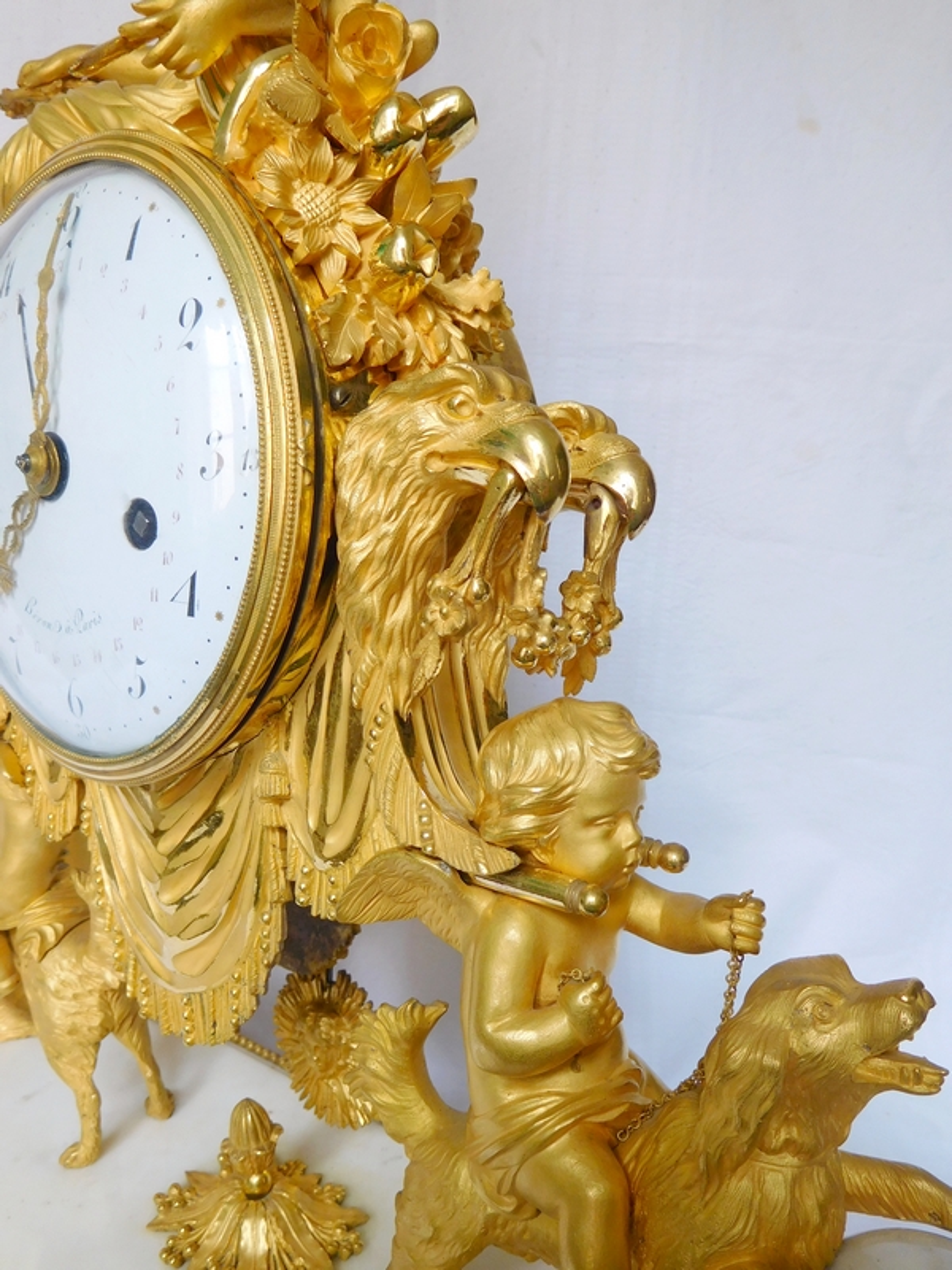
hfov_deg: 54.9
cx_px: 476
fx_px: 917
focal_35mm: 25
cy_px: 635
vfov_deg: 69.4
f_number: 3.4
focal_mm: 4.5
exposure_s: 1/50
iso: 125
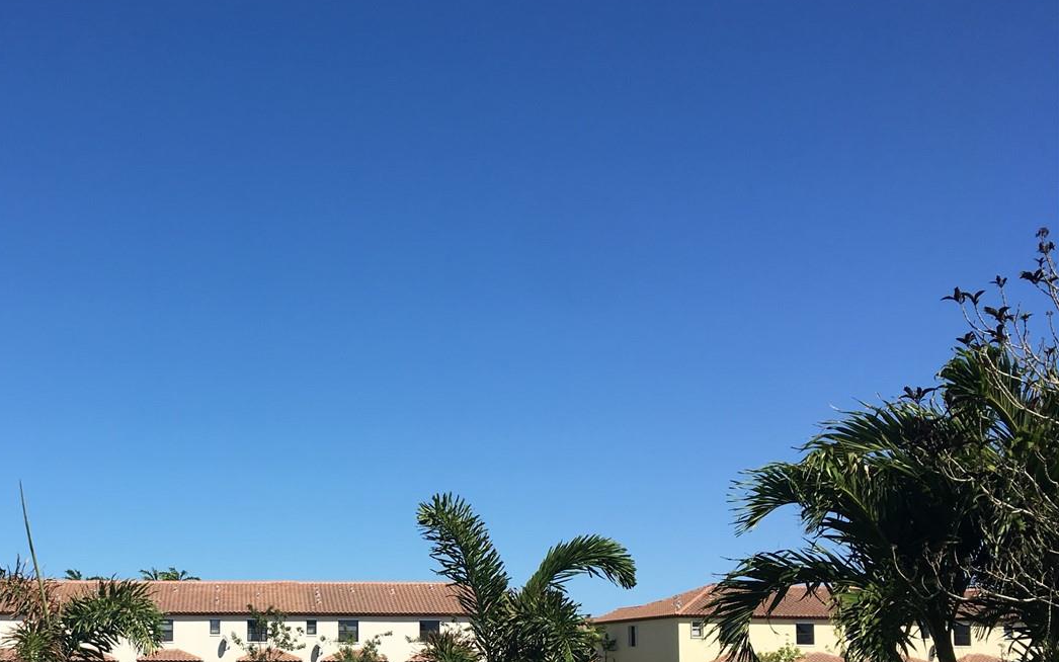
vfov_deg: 26.7
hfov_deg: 41.3
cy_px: 562
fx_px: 1357
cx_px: 250
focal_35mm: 47
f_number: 2.2
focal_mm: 4.15
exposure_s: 1/1672
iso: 25
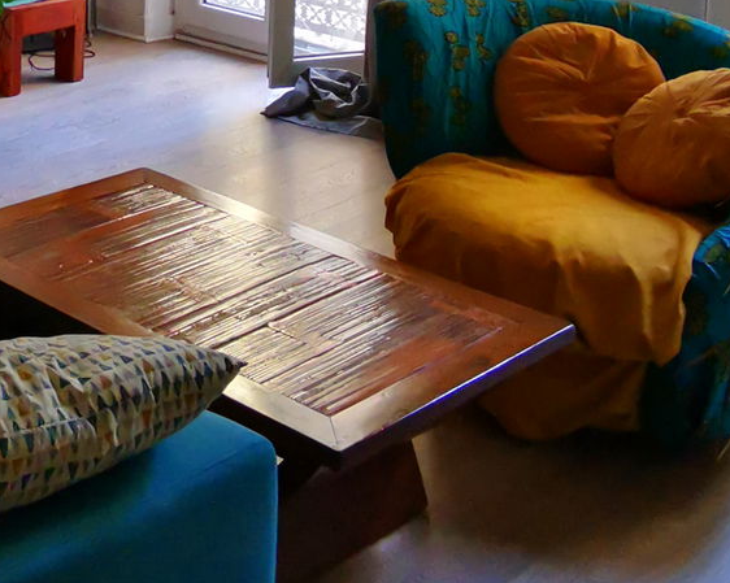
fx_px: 1360
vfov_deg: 21.9
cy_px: -160
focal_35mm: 63
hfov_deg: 28.5
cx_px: 29
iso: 500
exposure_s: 1/50
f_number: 2.2
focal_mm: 2.26
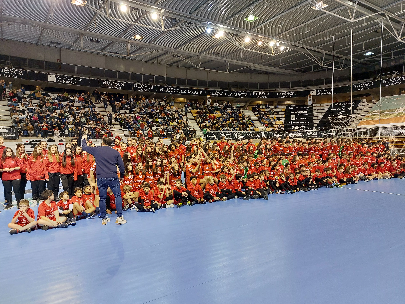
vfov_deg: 54.9
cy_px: 152
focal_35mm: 25
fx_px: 292
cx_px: 202
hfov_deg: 69.4
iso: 160
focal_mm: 5.23
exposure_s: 1/50
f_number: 1.8
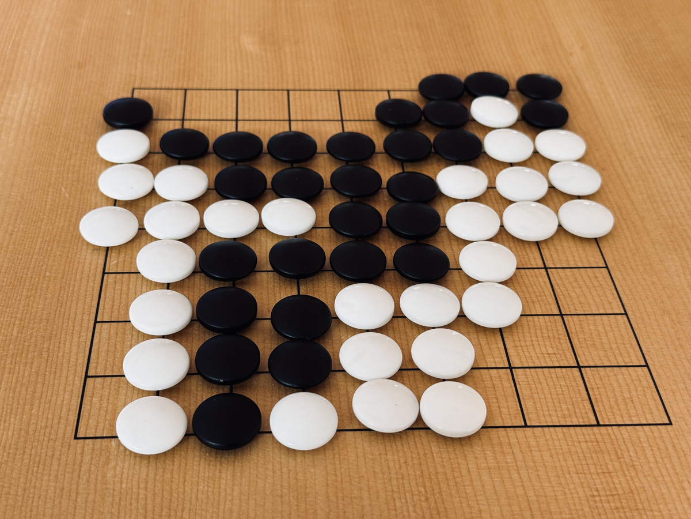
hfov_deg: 39.7
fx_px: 958
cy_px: 260
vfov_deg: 30.3
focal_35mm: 48
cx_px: 346
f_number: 1.78
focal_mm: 6.76
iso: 100
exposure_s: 1/99
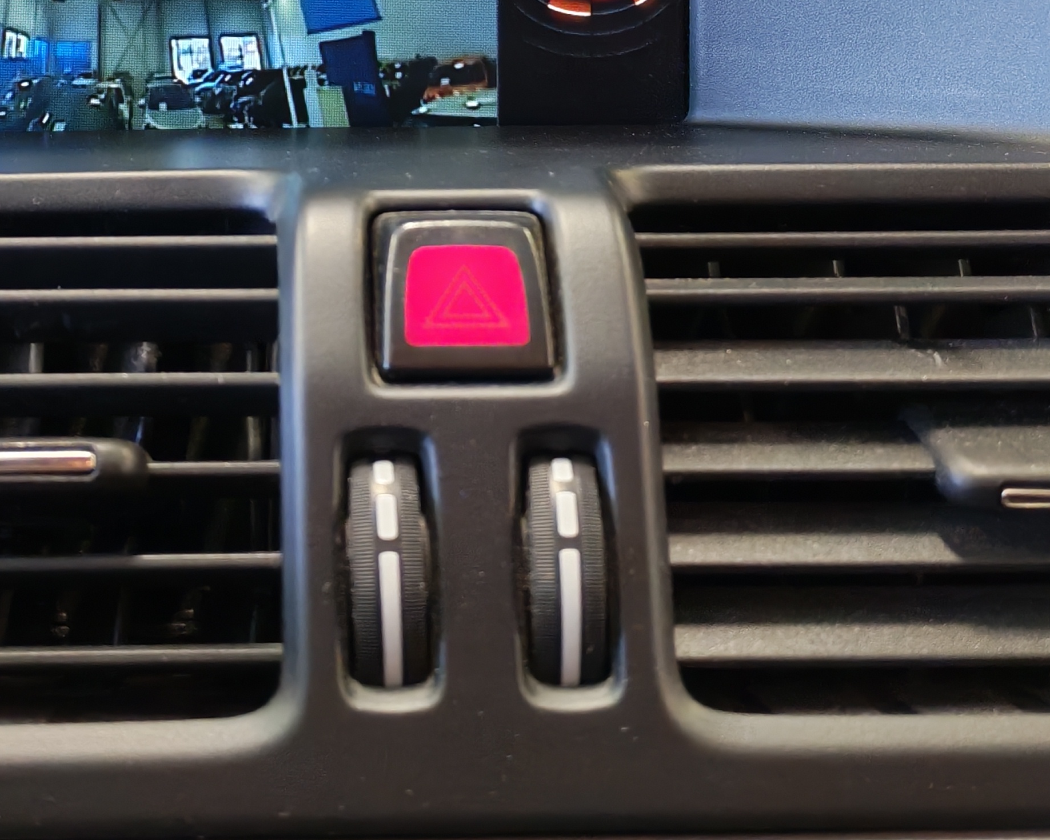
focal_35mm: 74
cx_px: 301
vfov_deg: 20.0
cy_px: -9
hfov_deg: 25.5
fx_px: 2300
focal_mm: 6.12
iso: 800
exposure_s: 1/100
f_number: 1.9
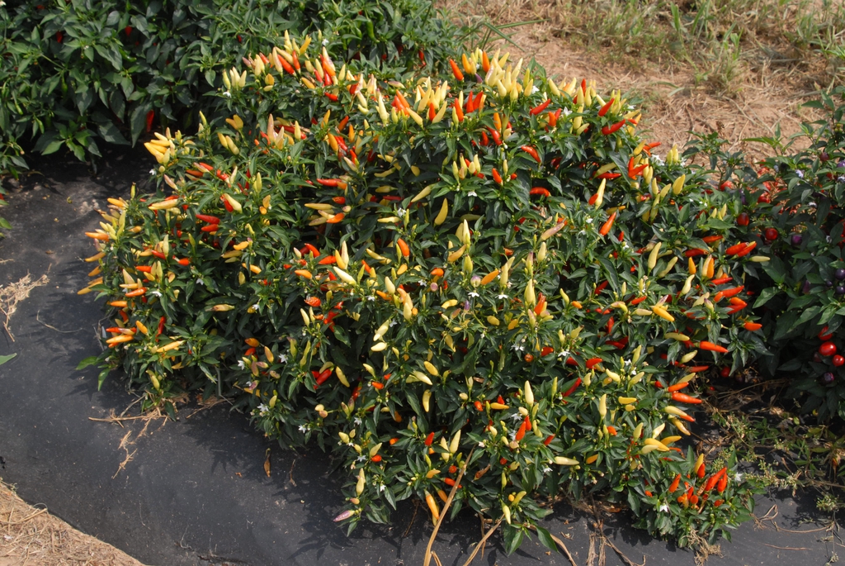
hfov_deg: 41.1
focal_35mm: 48
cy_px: 283
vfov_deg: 28.1
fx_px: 1128
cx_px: 422
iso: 400
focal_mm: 32
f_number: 10
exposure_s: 1/350
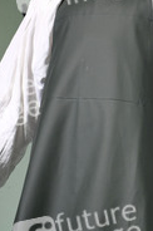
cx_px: 113
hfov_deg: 2.1
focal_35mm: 652
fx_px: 4172
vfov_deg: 3.2
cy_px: 46
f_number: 5.6
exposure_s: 1/200
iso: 1600
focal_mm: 300
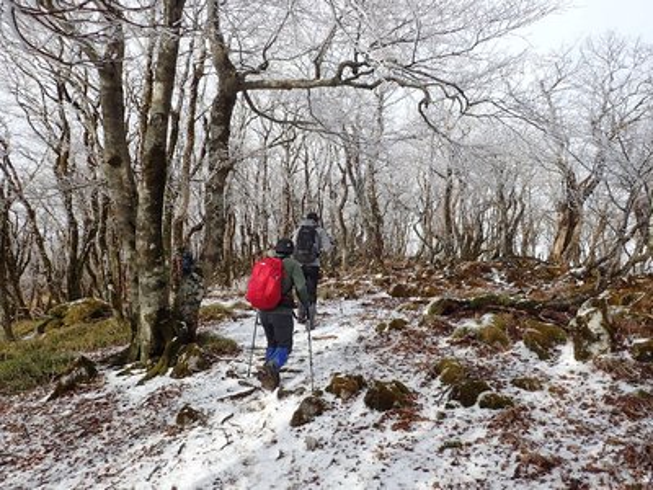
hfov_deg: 69.4
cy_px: 245
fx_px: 472
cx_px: 326
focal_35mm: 25
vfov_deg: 54.9
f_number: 2.8
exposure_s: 1/800
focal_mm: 4.5
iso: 100
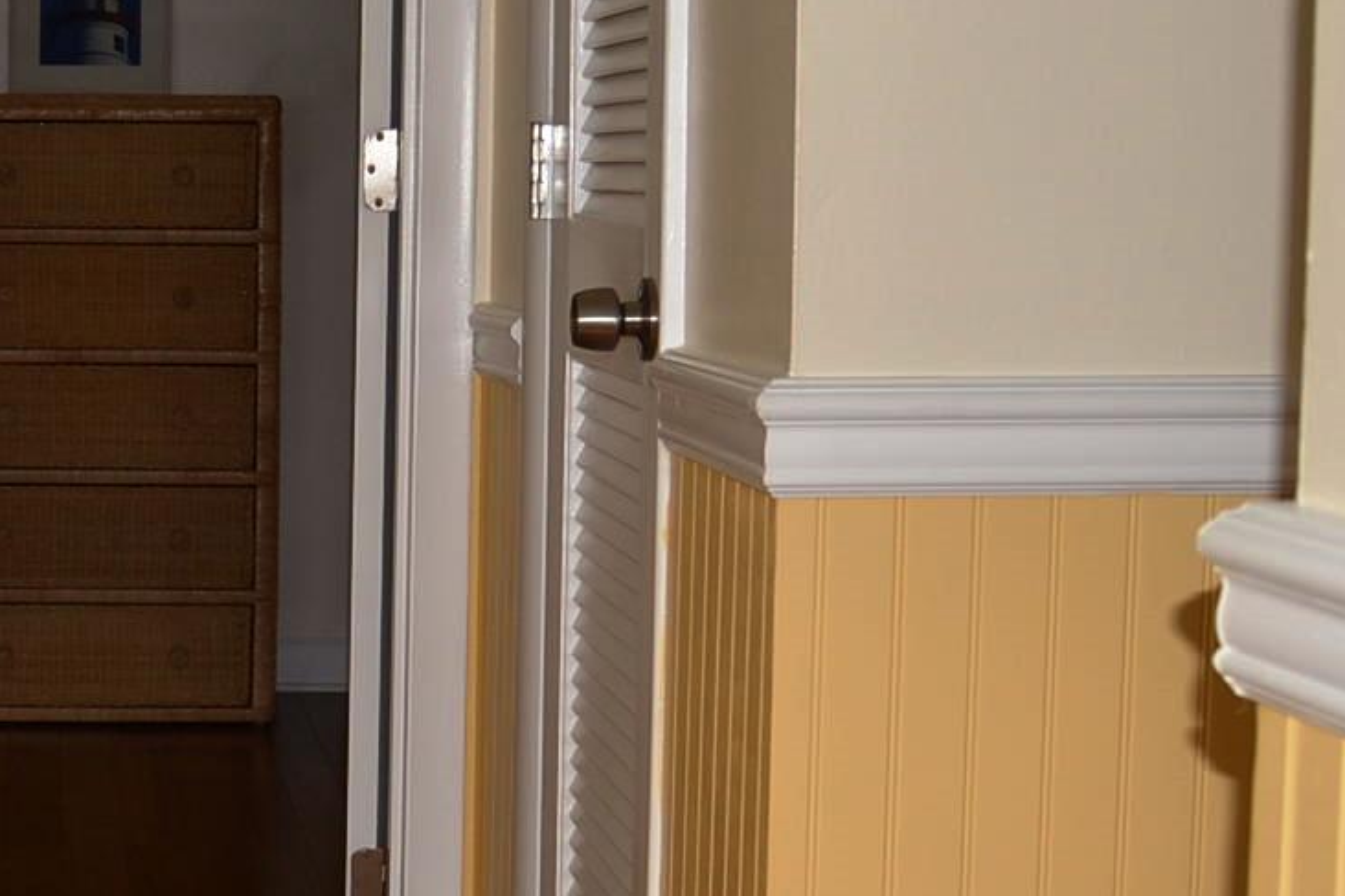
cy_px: 521
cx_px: 55
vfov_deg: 16.1
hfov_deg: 23.1
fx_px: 3175
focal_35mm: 85
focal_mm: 18
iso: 100
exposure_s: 1/60
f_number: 3.5
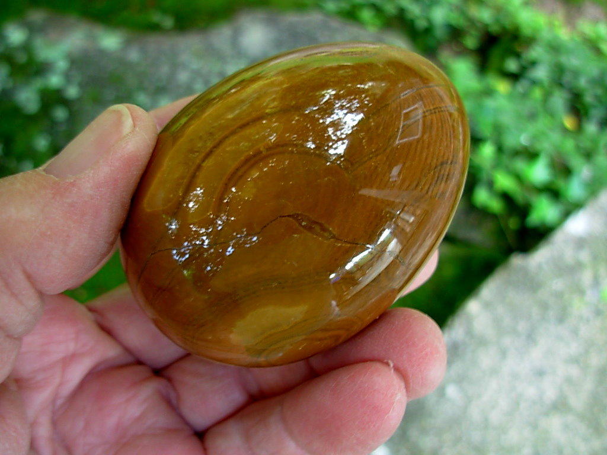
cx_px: 304
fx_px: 666
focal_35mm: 38
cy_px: 228
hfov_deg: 49.0
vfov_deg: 37.7
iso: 50
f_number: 2.9
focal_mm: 6.3
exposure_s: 1/6.3
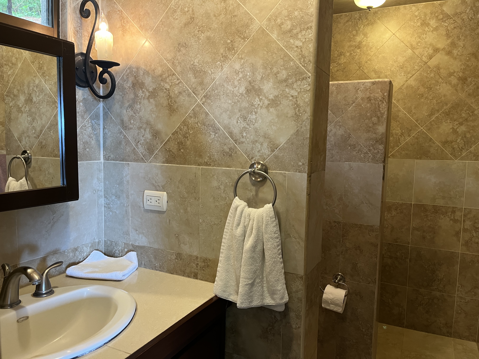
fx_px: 360
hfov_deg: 67.3
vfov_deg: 53.1
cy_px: 180
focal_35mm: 26
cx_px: 240
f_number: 1.6
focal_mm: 5.1
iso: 250
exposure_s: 1/60
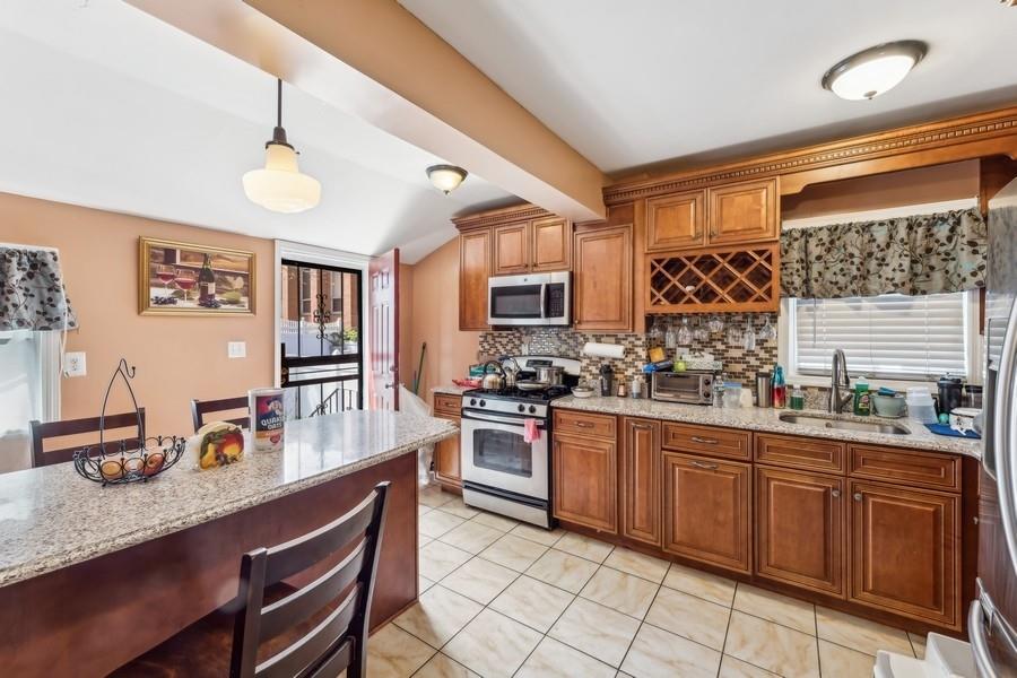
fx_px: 395
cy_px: 339
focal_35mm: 14
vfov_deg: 81.2
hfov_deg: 104.3
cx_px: 508
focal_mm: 14
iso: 100
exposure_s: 1
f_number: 11
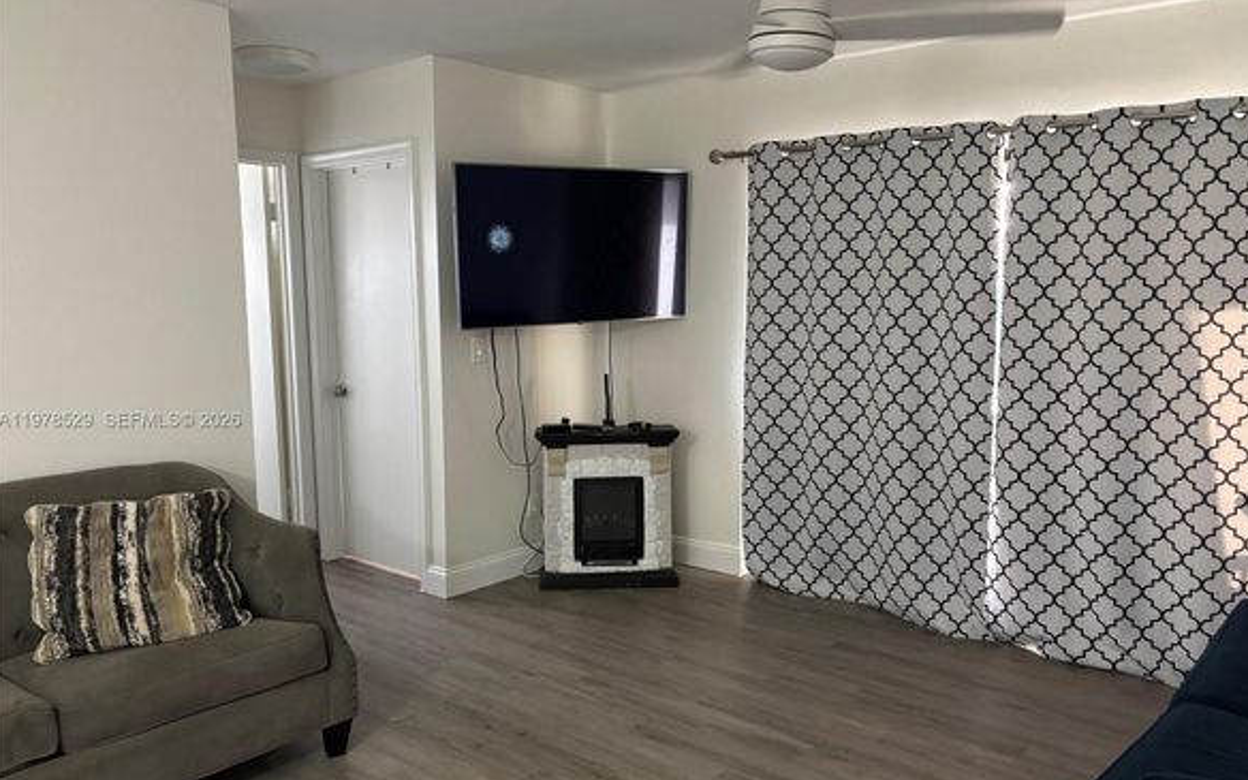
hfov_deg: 66.5
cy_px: 422
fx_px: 952
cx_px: 628
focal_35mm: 28
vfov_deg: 44.5
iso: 500
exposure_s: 1/40
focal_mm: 5.96
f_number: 1.6
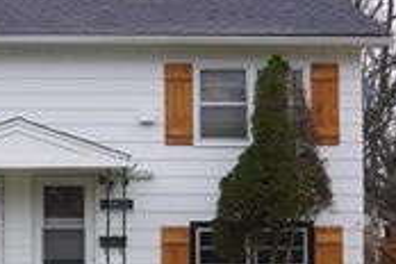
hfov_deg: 17.3
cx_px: 27
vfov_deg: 11.7
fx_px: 1281
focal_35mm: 116
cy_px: 233
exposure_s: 1/80
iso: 100
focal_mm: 27
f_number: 6.3
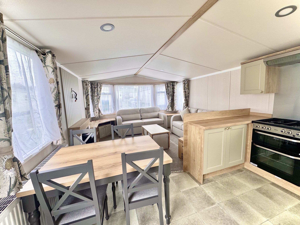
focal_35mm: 14
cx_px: 150
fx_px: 121
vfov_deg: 85.7
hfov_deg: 102.1
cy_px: 112
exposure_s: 1/99
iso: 125
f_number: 2.2
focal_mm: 2.22
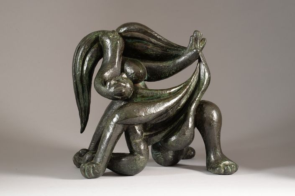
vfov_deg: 16.1
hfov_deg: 23.9
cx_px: 148
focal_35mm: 85
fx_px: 696
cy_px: 98
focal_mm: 85
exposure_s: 1/125
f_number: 13
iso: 200
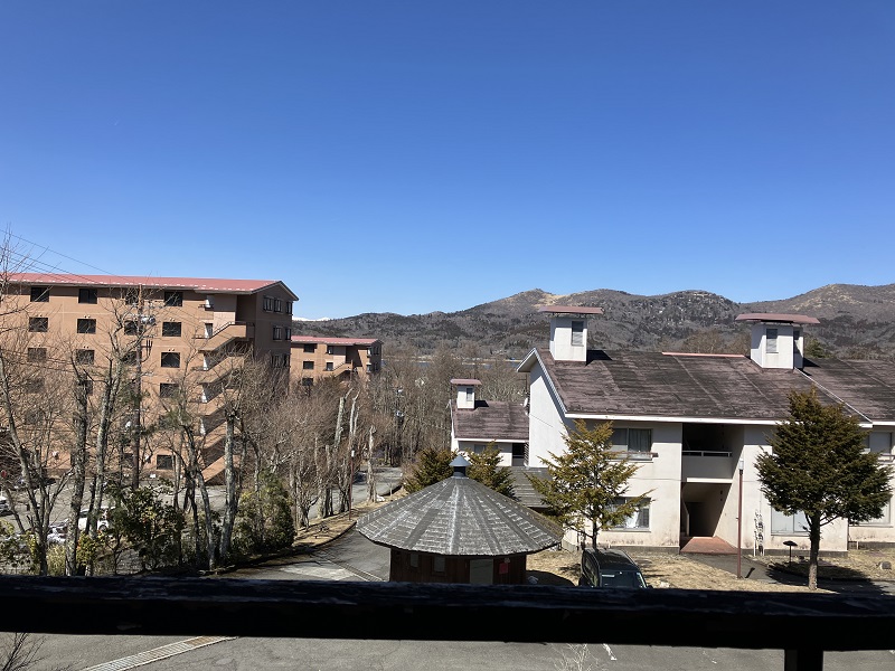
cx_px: 448
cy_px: 336
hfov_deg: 63.4
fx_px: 724
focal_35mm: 28
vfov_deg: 49.7
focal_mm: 3.99
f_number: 1.8
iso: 32
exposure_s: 1/2114
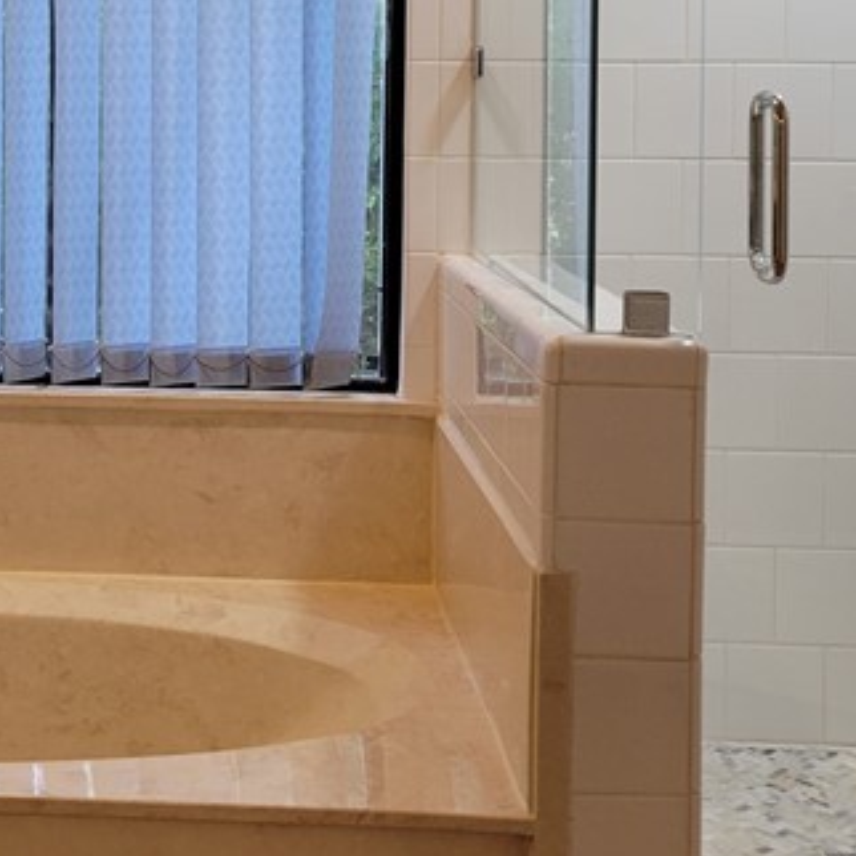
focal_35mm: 73
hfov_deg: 23.2
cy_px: 80
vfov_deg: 23.0
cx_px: 114
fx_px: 2042
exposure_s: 1/120
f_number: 1.8
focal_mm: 5.4
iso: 160
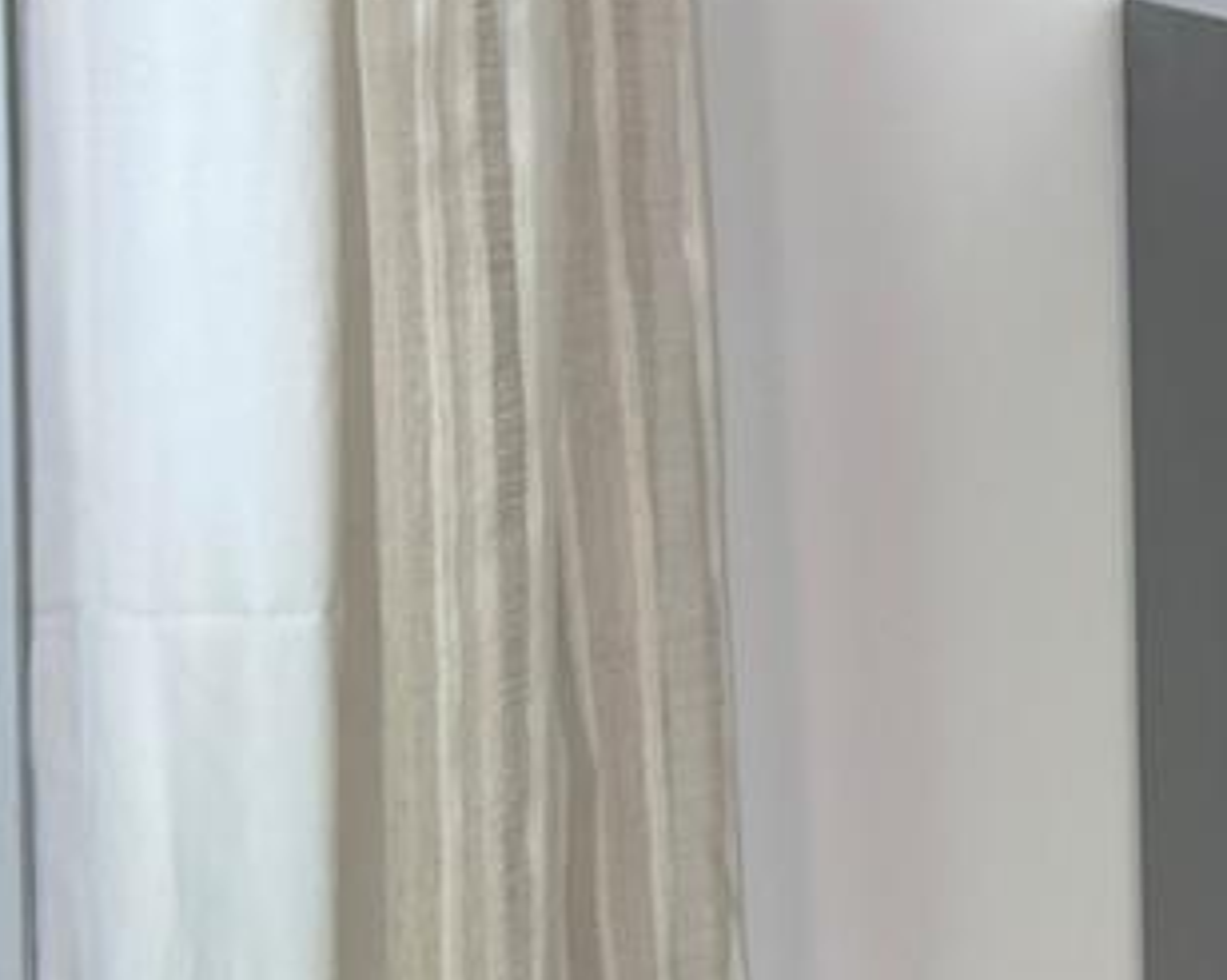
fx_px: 3593
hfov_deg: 17.8
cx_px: 1717
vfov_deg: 15.0
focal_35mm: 99
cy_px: -187
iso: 32
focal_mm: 4.25
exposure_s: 1/259
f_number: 1.8
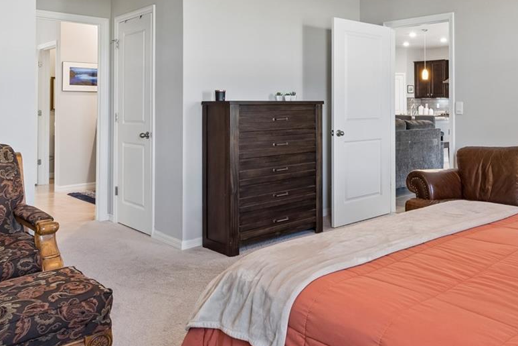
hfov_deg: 56.8
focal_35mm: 31
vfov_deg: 41.5
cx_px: 398
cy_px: 102
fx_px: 446
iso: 100
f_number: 7.1
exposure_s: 1/1.25
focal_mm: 10
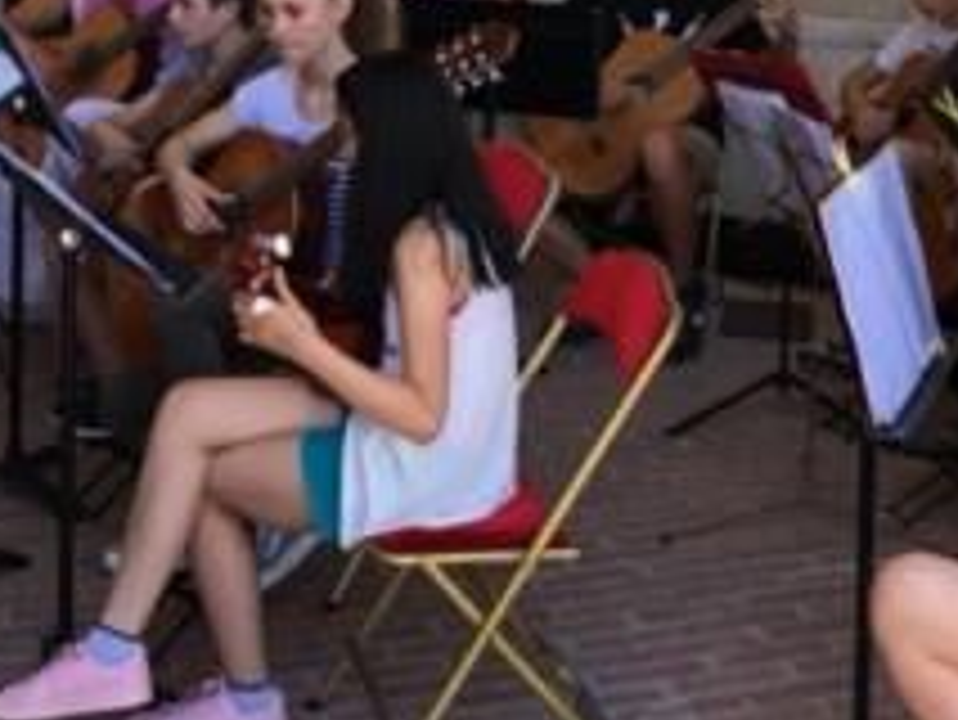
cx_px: 589
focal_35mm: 68
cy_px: -115
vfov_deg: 20.4
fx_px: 1883
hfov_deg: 28.5
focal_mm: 4.15
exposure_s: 1/105
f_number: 2.2
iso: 25
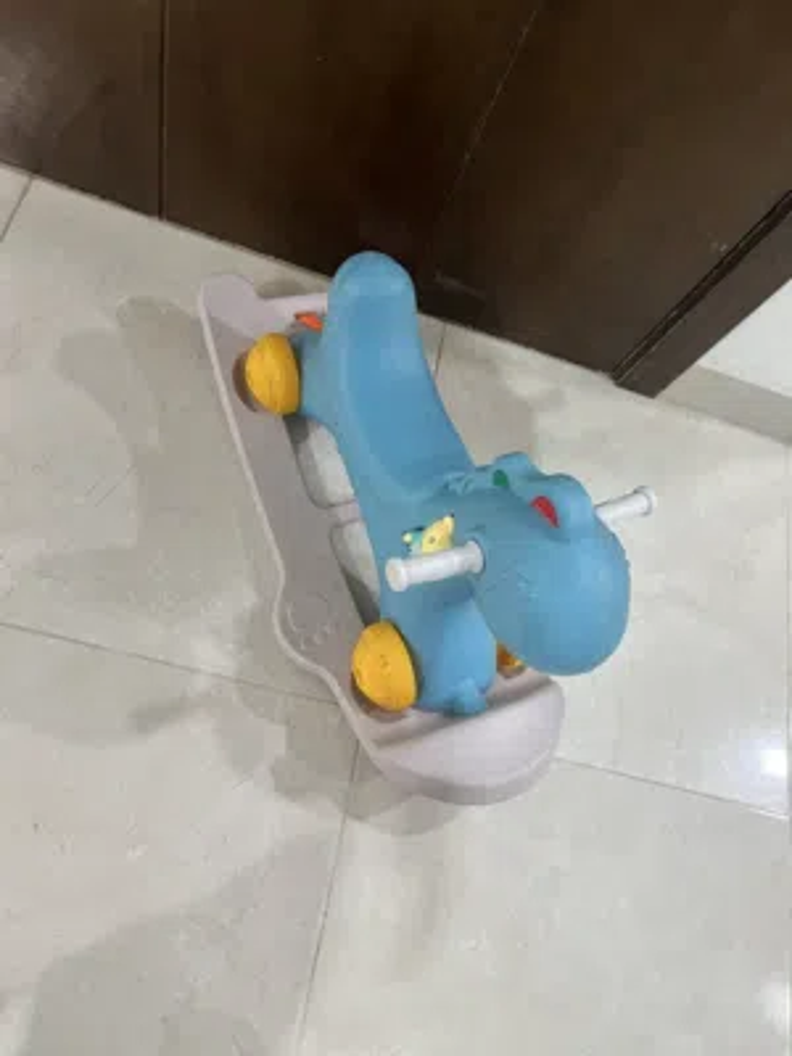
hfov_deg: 53.1
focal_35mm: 26
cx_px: 396
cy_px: 528
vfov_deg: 67.3
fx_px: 793
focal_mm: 5.7
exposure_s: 1/50
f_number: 1.5
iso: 320
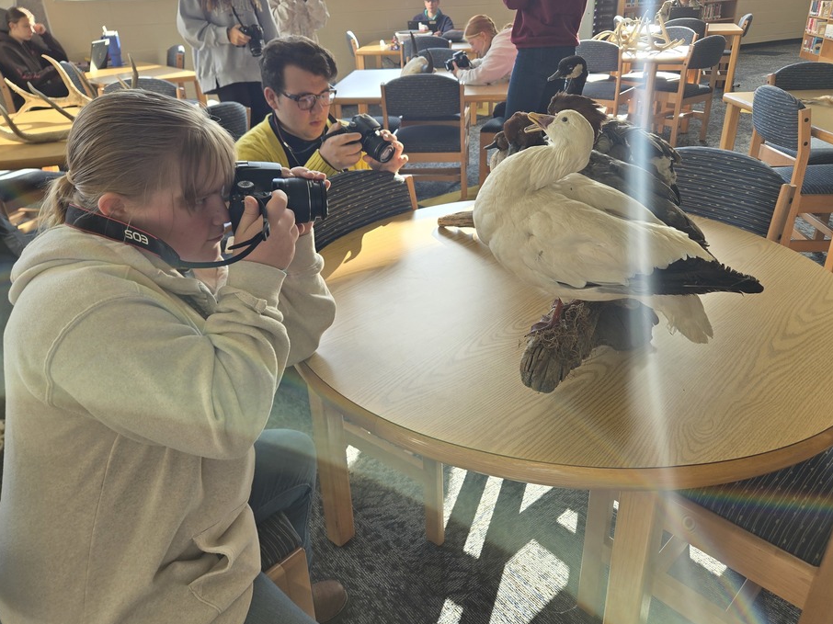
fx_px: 625
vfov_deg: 53.0
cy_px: 292
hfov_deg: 67.3
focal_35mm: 26
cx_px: 423
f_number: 1.8
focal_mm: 5.4
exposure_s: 1/180
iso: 25
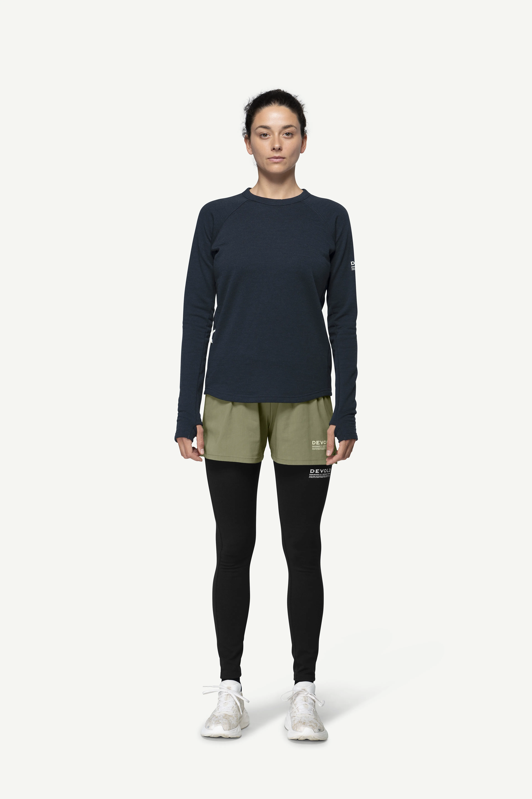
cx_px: 266
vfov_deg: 28.8
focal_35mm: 70
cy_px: 400
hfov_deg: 19.5
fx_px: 1552
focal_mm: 70
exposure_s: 1/50
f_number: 6.3
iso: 100
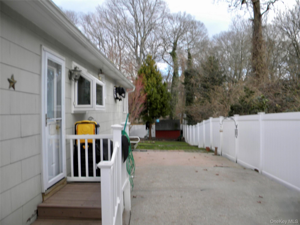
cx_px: 150
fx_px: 243
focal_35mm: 28
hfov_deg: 63.4
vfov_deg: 49.7
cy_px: 112
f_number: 3.5
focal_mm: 5
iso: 80
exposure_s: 1/204
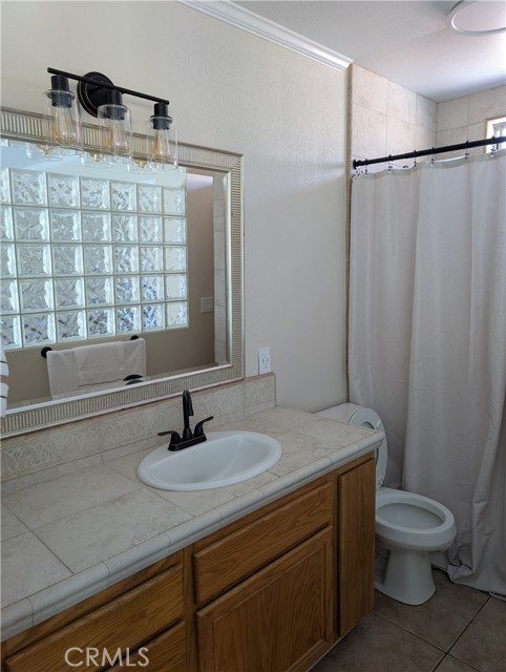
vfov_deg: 71.5
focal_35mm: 24
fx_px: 467
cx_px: 253
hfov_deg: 56.9
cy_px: 336
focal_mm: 6.9
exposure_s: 1/23.8
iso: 80
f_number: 1.68
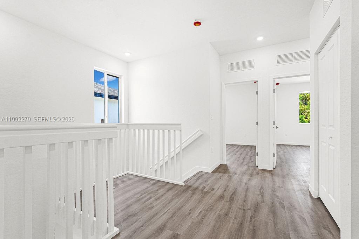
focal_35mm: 16
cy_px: 120
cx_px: 180
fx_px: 160
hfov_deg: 96.7
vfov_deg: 73.8
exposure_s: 1/30
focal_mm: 16
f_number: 7.1
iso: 400
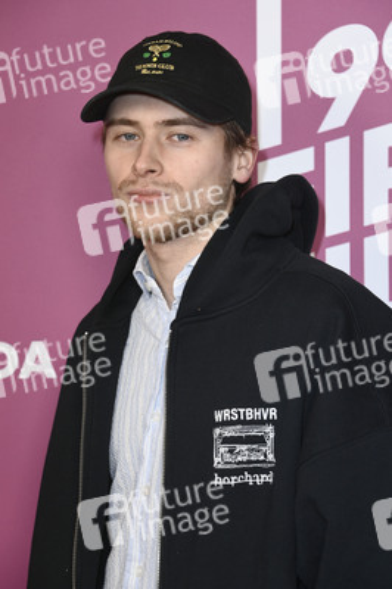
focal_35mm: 105
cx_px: 196
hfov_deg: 13.0
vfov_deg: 19.5
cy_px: 294
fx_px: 1718
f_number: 5.6
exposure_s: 1/250
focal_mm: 105
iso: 640
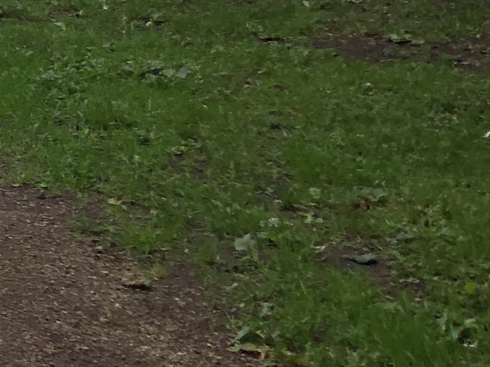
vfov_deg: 9.9
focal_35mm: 135
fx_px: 1911
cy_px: -442
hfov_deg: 12.8
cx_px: -485
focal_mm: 3.99
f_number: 1.8
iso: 20
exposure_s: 1/527
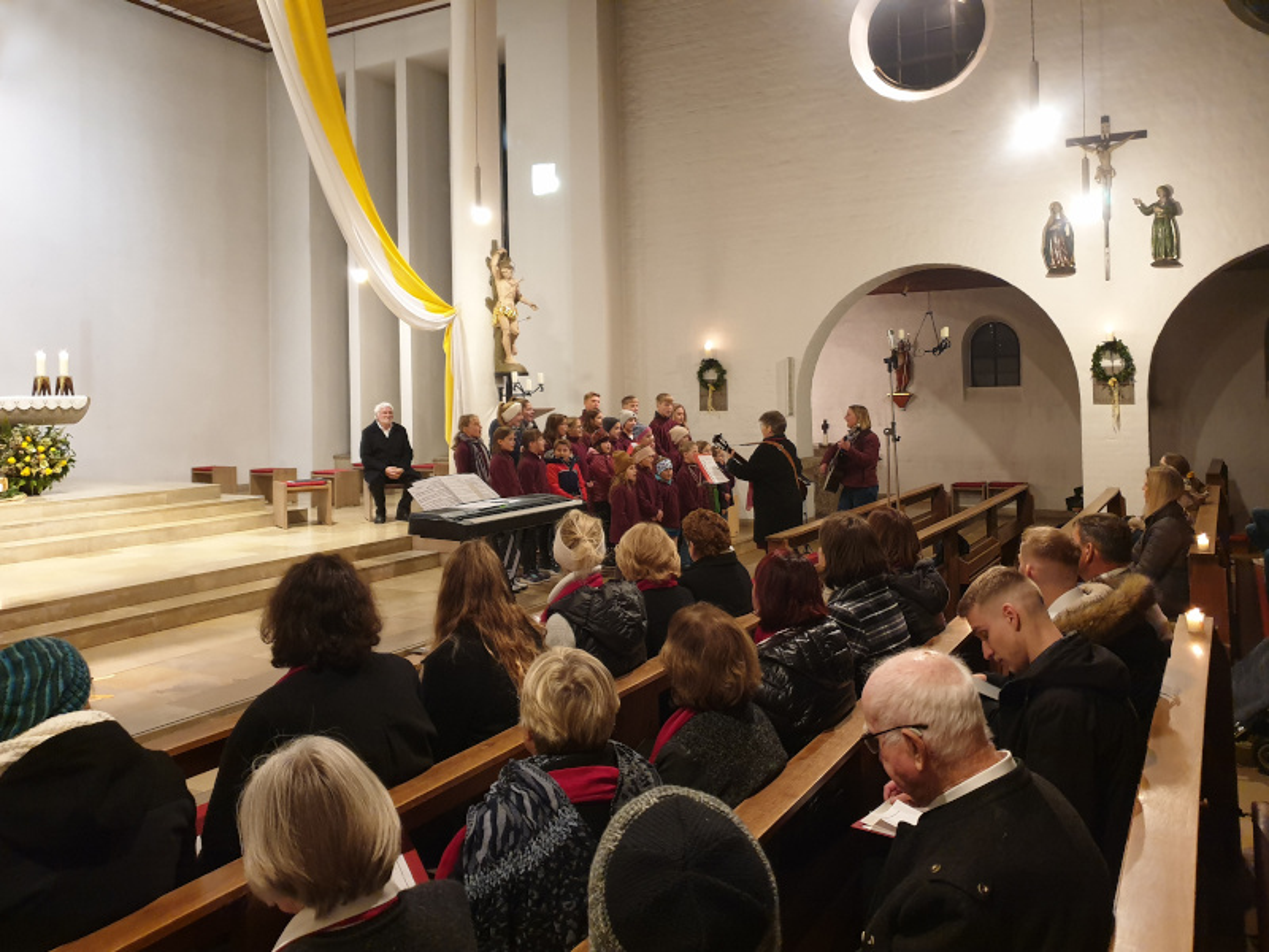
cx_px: 634
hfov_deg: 67.3
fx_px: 953
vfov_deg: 53.1
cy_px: 476
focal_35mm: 26
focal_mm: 4.3
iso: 320
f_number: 1.5
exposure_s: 1/25
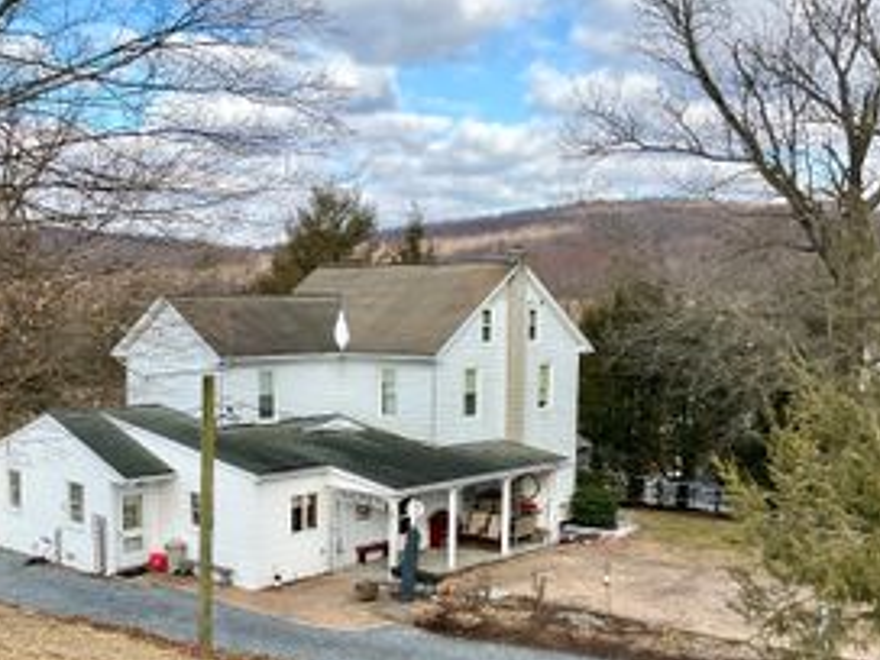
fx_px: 1169
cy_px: 412
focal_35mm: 46
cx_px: 322
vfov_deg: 31.4
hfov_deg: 40.9
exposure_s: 1/1121
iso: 16
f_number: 1.8
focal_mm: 3
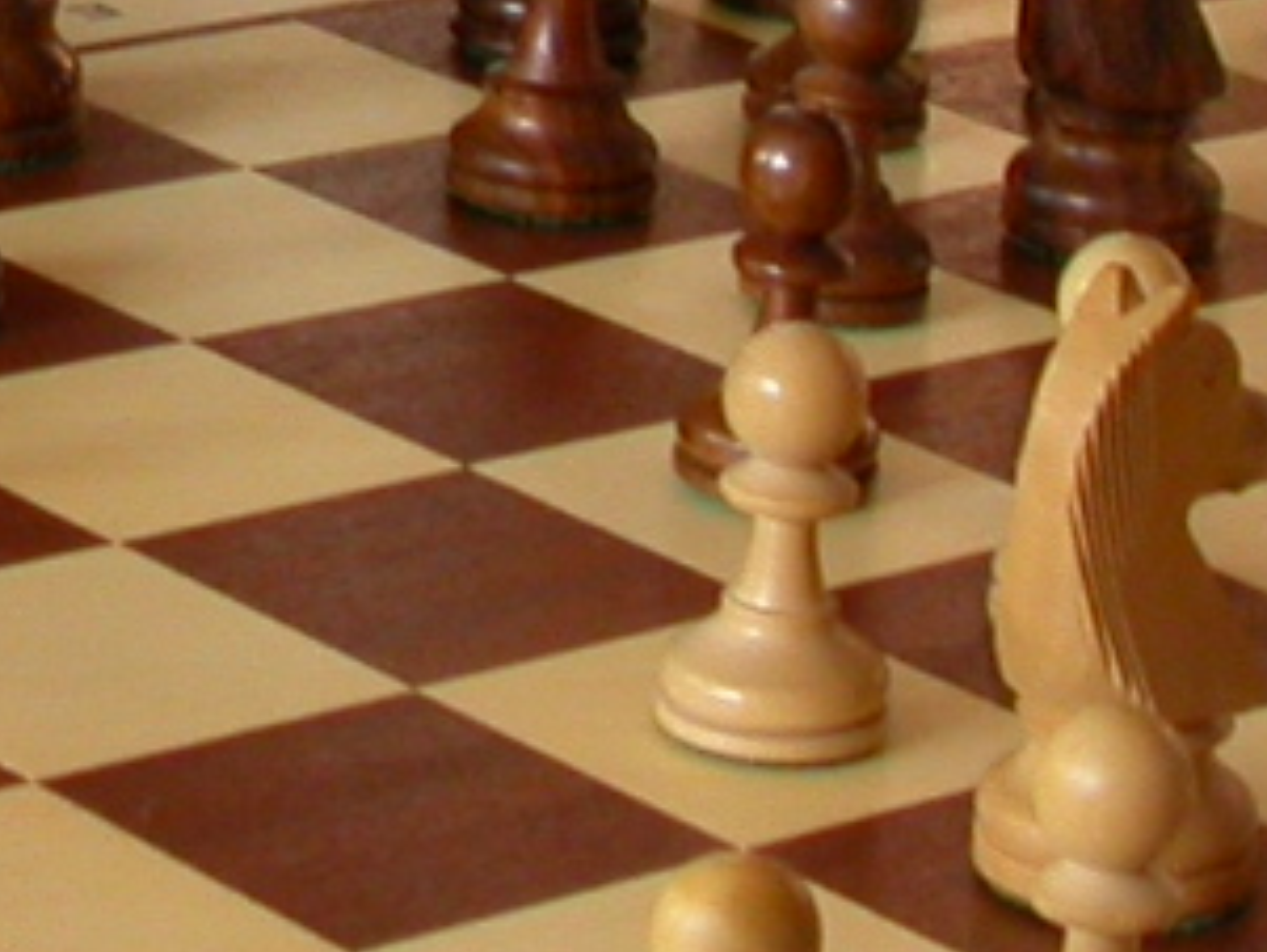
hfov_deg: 9.4
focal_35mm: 202
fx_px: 7396
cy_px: -1297
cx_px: -909
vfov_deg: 7.0
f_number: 3.7
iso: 100
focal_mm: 7.85
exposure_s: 1/16.5
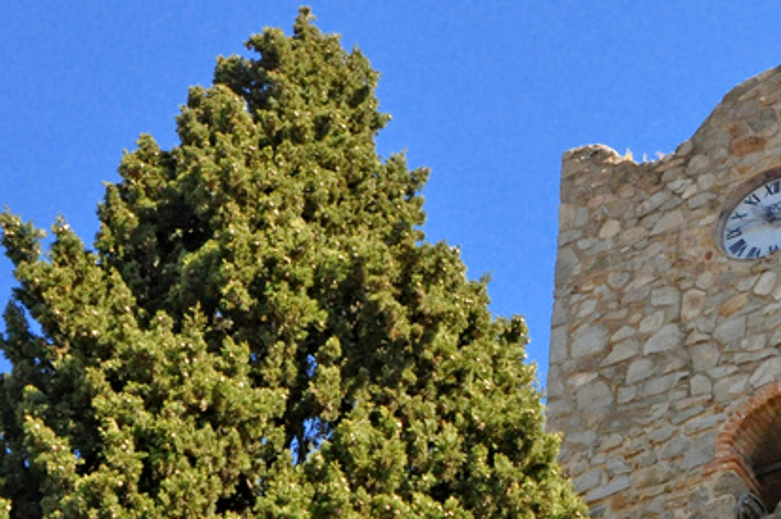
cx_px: 804
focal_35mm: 113
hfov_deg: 17.6
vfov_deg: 12.0
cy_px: 427
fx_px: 2449
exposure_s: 1/200
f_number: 16
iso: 1000
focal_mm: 26
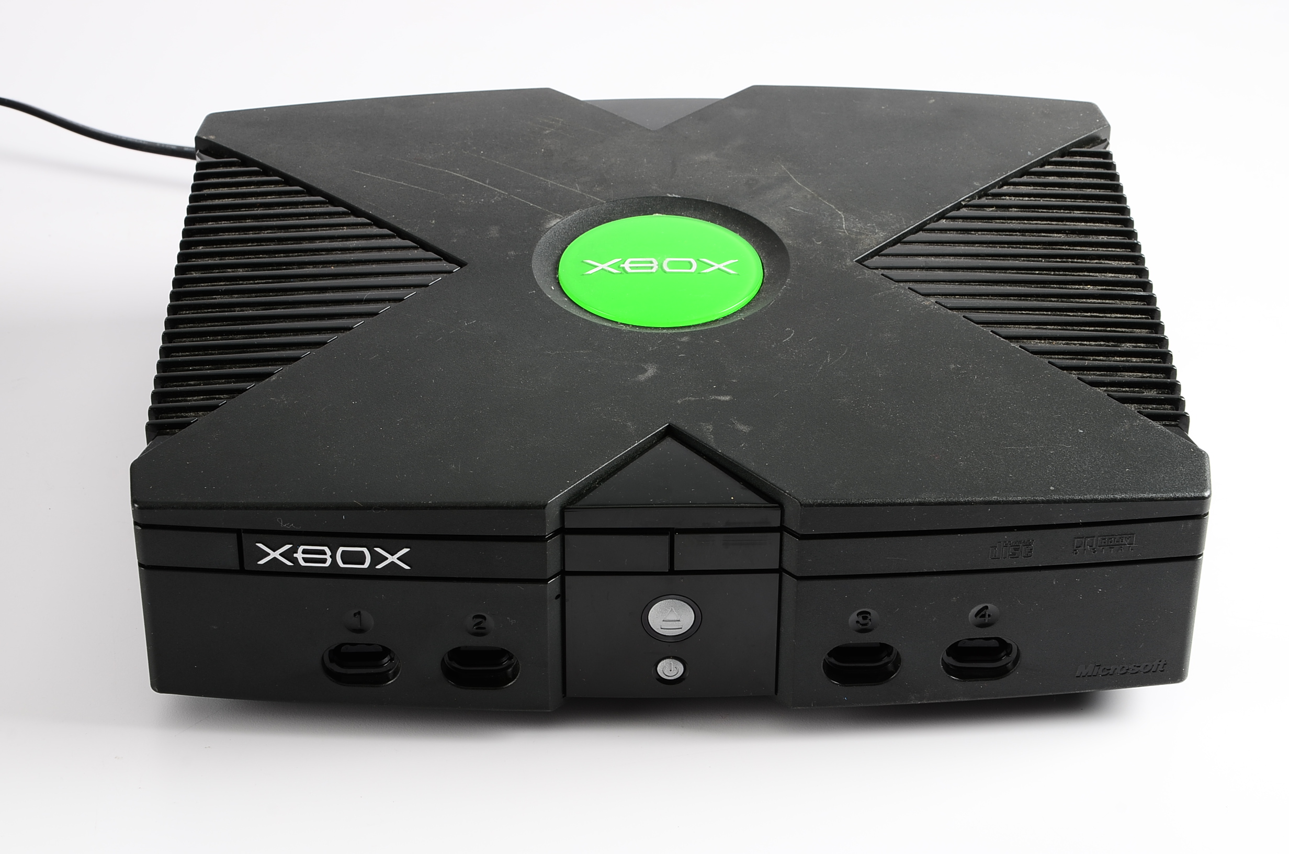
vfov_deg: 14.6
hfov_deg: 22.0
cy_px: 427
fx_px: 3323
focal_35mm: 93
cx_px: 644
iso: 100
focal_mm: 62
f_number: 11
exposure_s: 1/200
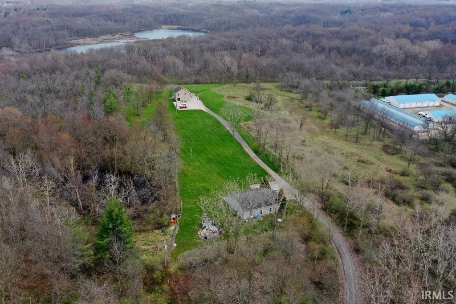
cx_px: 228
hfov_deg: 65.5
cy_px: 152
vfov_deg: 46.4
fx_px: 355
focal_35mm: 28
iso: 100
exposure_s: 1/244
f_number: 5
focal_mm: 10.26
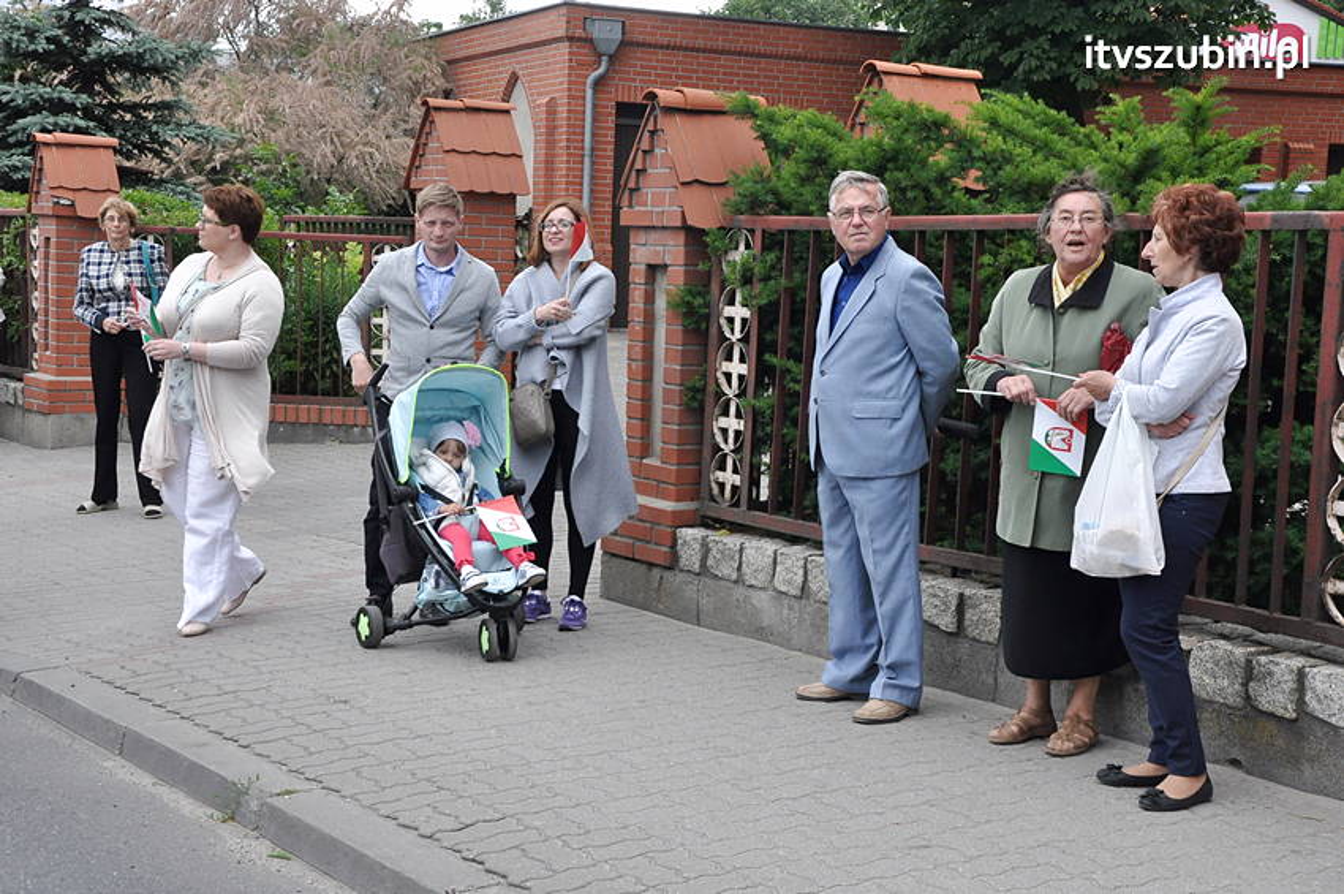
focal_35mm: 57
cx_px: 672
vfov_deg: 23.7
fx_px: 2126
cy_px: 447
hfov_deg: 35.1
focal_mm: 38
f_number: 10
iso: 1250
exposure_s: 1/640
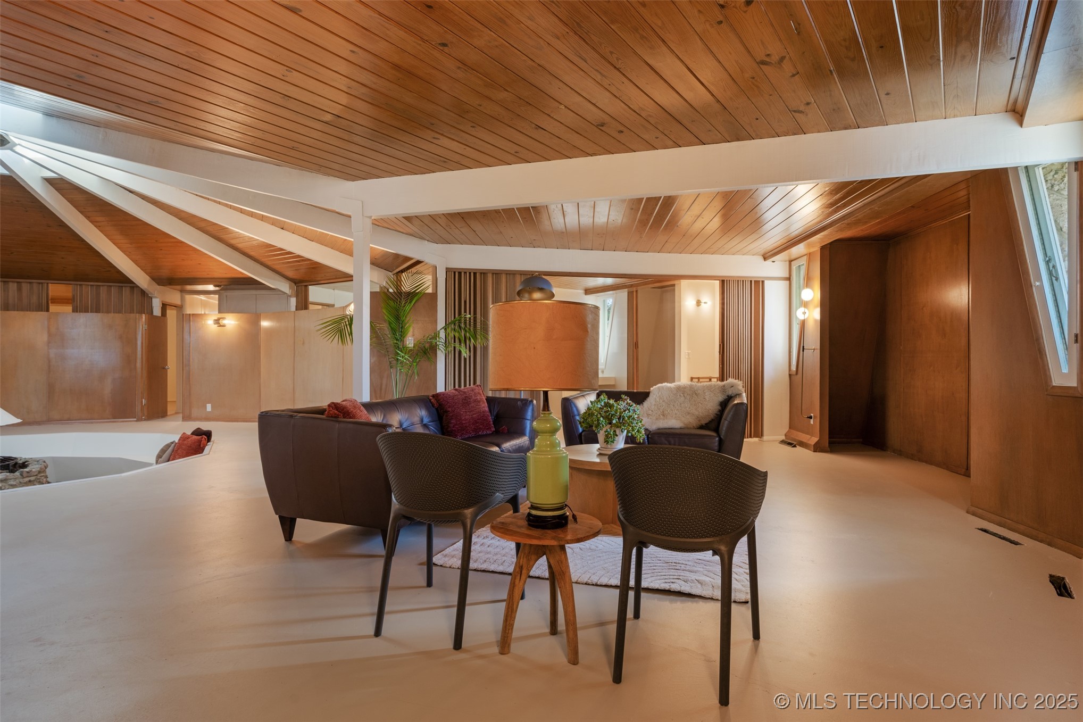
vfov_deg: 62.7
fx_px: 593
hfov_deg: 84.8
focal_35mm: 20
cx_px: 542
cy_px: 361
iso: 250
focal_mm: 19.7
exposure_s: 1
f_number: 9
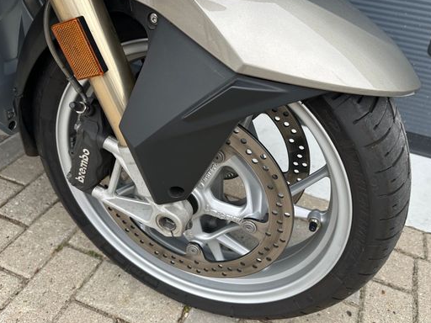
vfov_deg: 46.8
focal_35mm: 30
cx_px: 225
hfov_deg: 59.9
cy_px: 152
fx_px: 374
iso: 64
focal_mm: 6.86
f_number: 1.78
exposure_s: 1/237
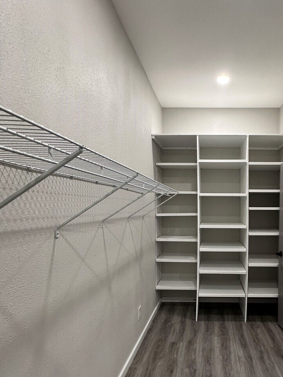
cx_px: 206
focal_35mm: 21
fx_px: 229
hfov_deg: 60.6
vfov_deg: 78.6
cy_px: 213
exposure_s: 1/60
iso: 160
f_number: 2.2
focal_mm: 2.22
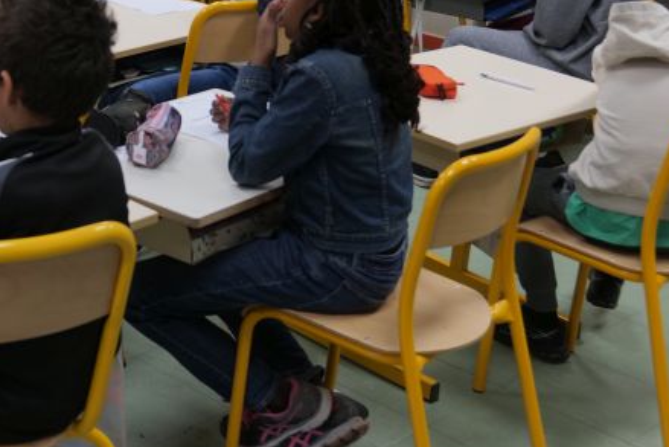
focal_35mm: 70
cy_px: 21
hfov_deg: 27.0
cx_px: -26
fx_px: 1301
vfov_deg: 19.0
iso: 500
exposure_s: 1/60
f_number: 4.3
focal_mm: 32
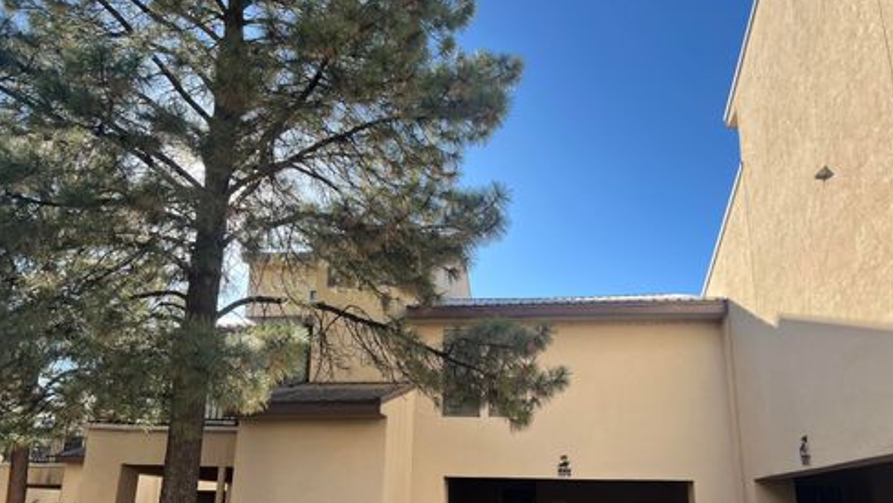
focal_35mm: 29
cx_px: 452
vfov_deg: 39.8
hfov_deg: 66.0
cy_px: 332
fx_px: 687
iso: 50
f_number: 1.5
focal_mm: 5.7
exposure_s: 1/1079
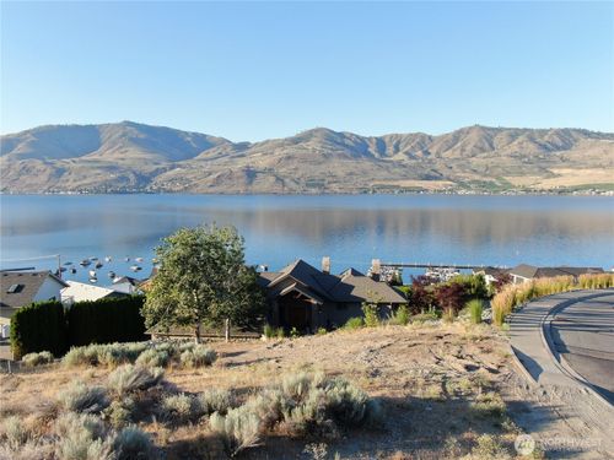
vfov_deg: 48.2
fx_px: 514
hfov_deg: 61.7
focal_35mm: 29
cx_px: 307
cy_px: 230
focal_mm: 5.11
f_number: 3
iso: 100
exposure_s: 1/400
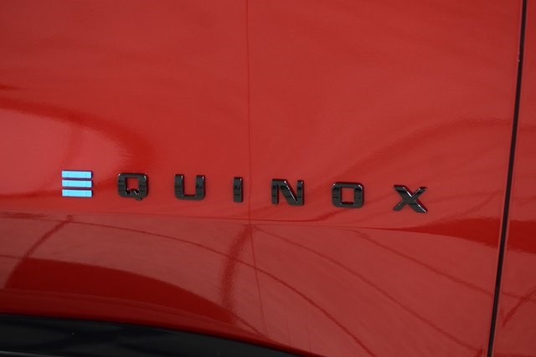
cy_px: 178
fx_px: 1564
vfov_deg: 13.0
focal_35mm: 105
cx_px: 268
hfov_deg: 19.5
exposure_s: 1/30
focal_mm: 70
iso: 1600
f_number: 4
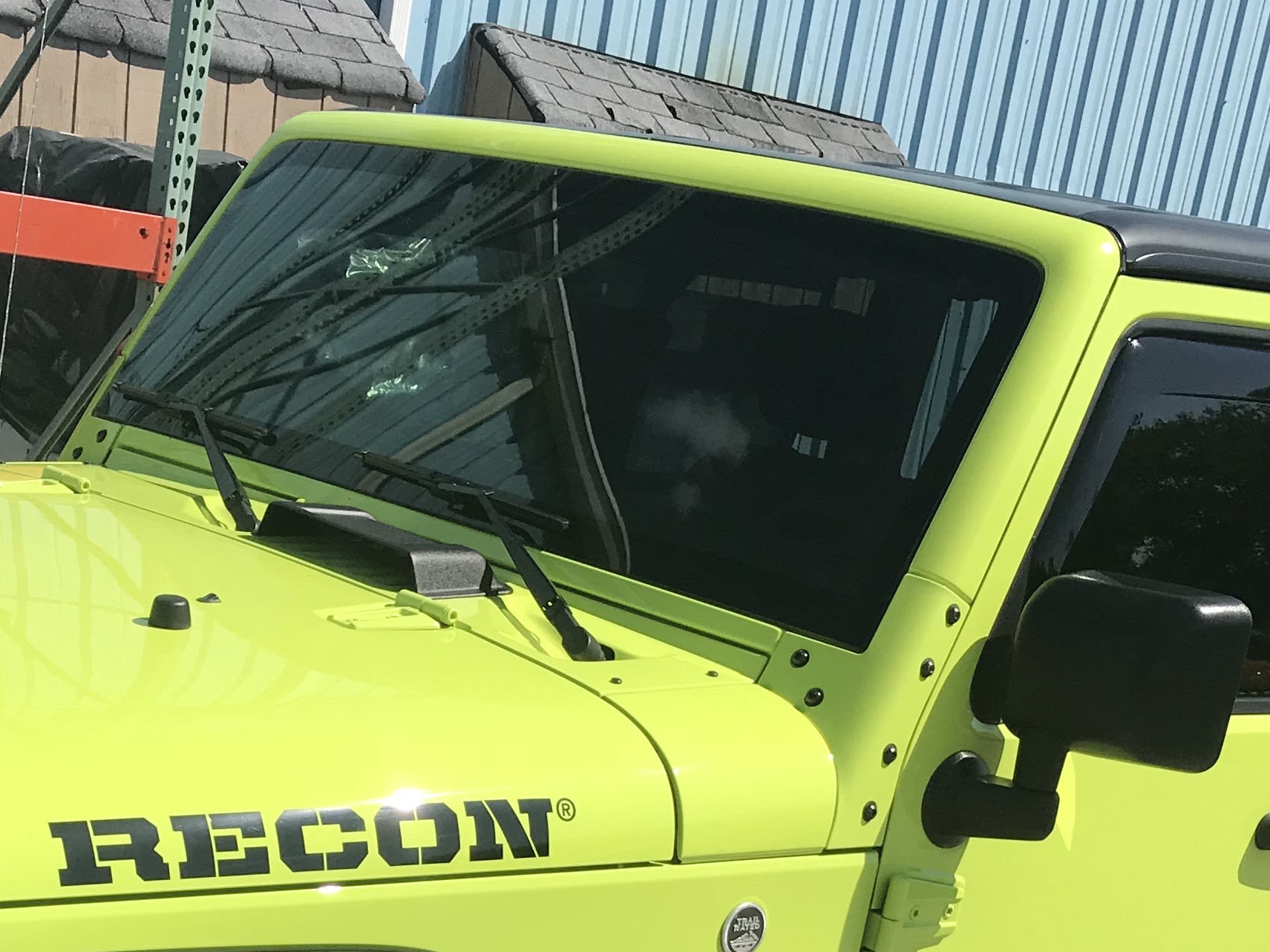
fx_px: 2421
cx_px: 429
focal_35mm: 66
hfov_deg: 29.2
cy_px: 1058
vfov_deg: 21.1
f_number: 1.8
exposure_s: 1/2994
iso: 20
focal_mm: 3.99
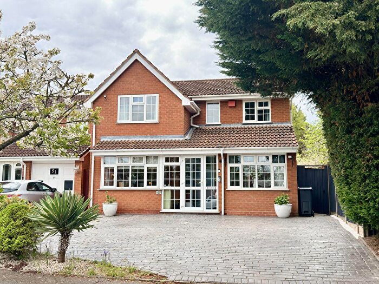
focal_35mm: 38
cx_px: 190
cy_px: 142
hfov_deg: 49.0
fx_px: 416
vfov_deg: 37.7
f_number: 1.78
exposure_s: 1/1876
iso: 100
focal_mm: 6.76
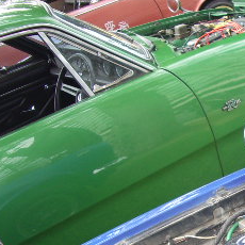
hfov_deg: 18.7
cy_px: 211
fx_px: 689
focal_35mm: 86
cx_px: 318
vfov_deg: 19.9
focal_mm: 5.8
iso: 80
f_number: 2.6
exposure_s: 1/125
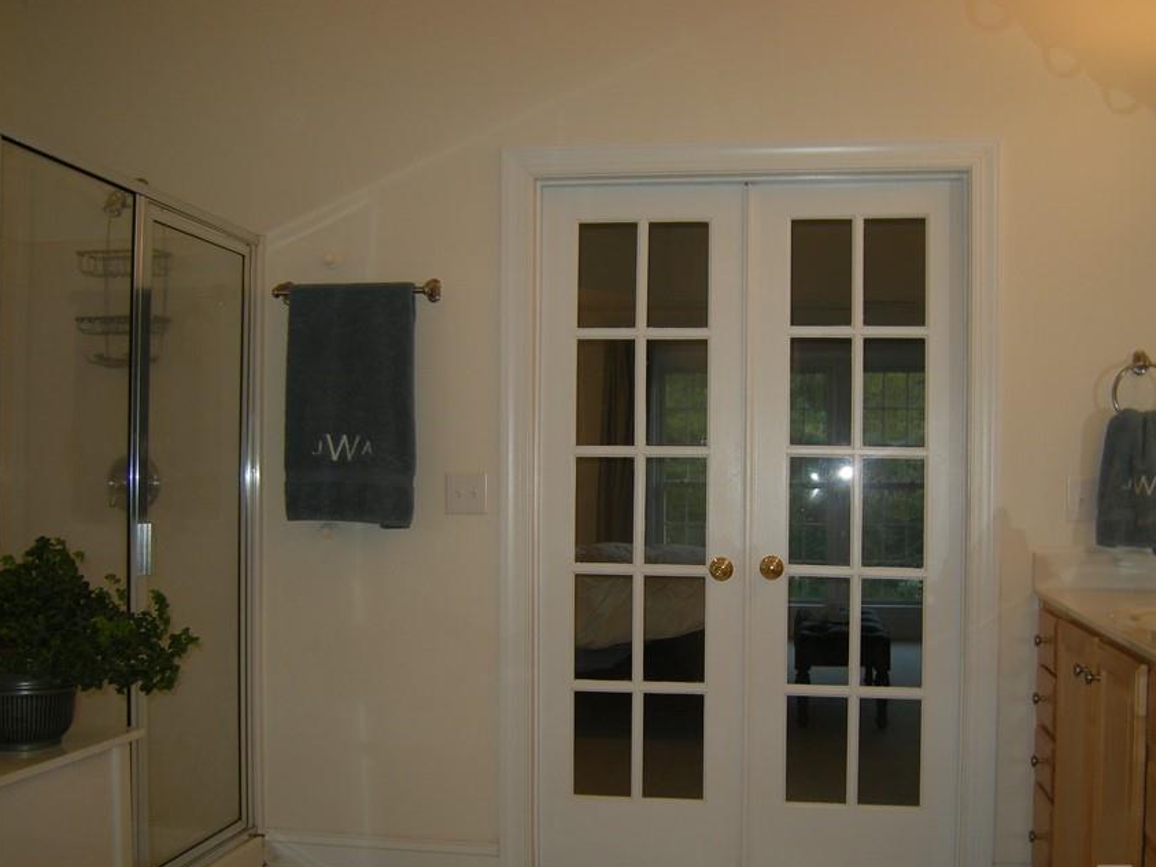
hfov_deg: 53.7
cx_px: 675
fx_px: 1135
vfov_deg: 41.7
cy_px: 498
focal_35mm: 34
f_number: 2.8
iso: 64
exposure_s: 1/59.8
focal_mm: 4.7
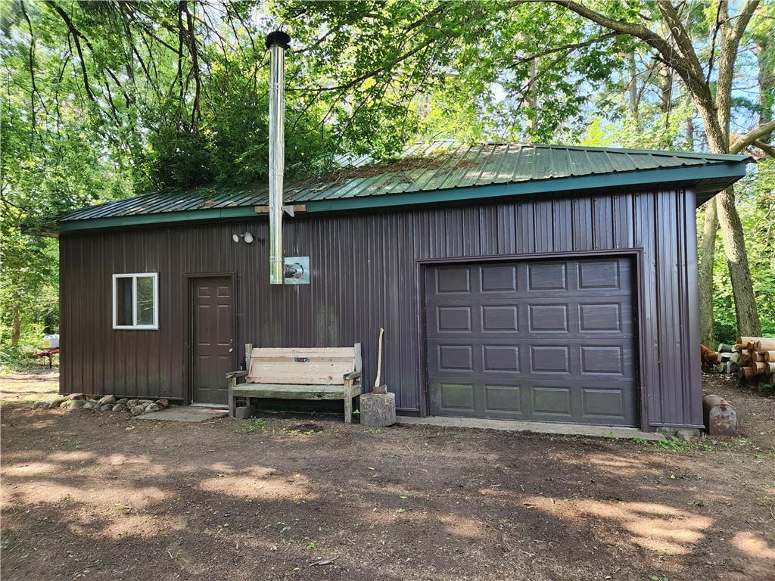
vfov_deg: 58.9
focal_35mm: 23
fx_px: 515
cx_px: 388
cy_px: 290
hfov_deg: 73.9
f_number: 1.8
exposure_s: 1/180
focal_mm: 6.4
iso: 100
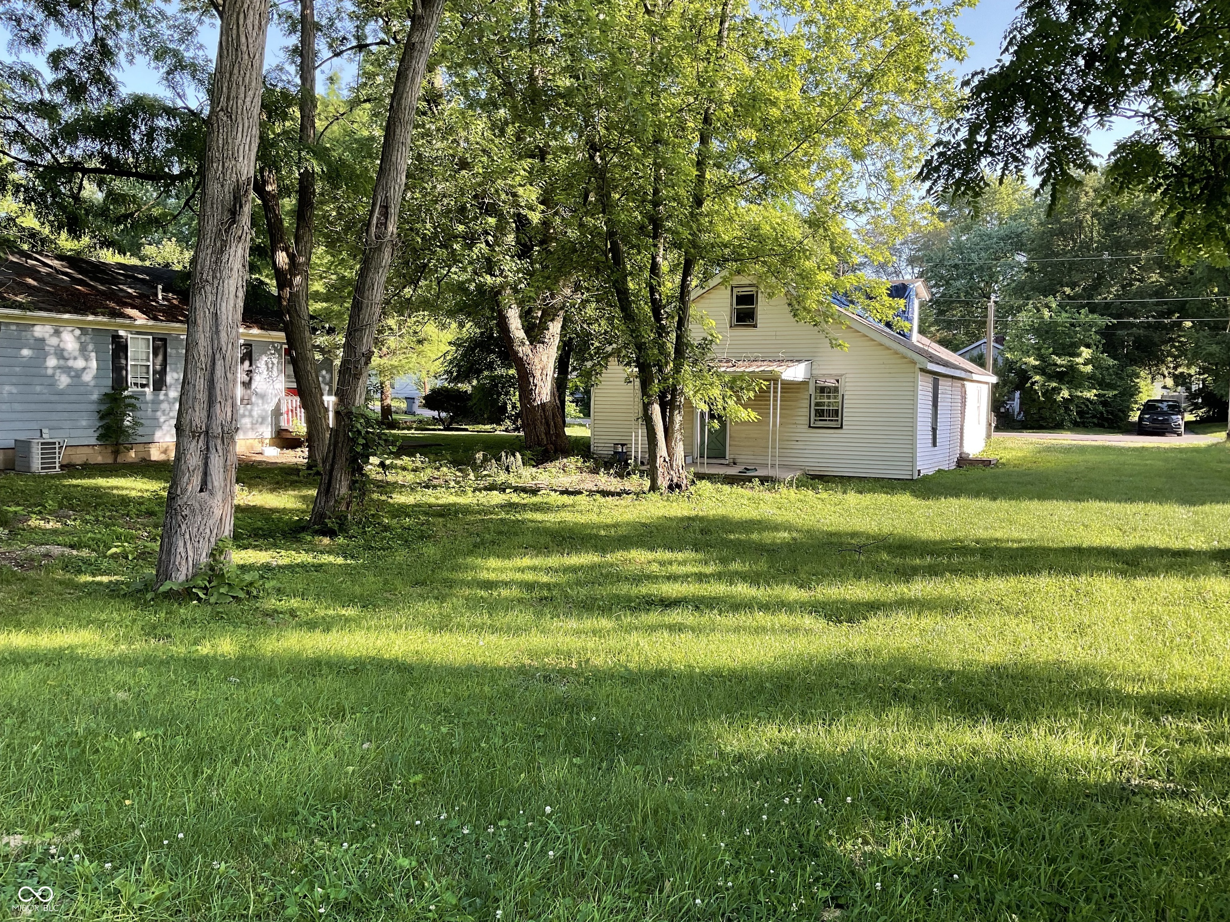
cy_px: 461
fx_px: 1030
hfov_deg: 61.7
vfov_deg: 48.2
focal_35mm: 29
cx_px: 615
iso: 16
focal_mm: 3
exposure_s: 1/138
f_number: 1.8
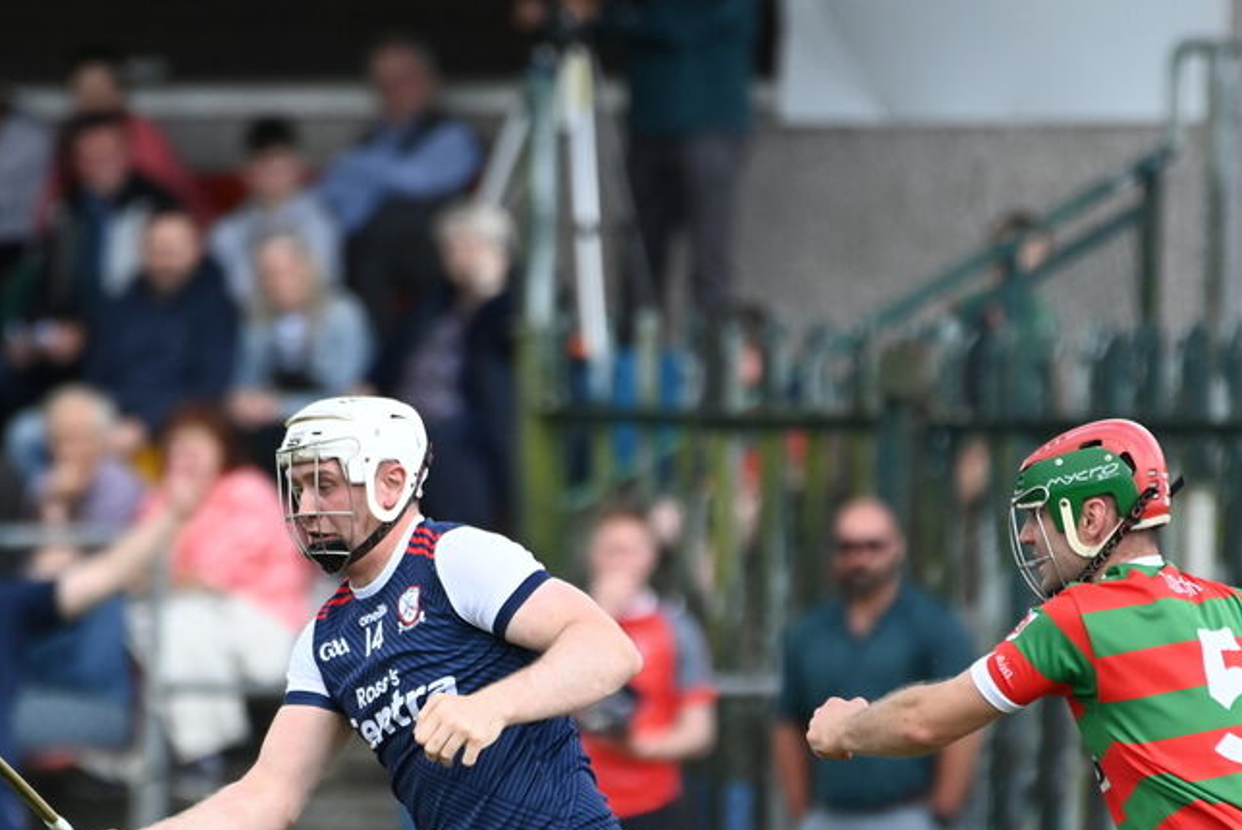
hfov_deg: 2.2
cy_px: 687
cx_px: 474
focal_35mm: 931
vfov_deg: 1.5
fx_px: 32132
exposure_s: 1/3200
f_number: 5.6
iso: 1600
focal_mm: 500
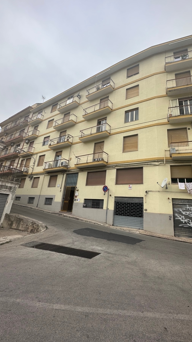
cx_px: 112
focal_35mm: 17
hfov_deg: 63.5
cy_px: 155
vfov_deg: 95.6
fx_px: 154
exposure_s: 1/1289
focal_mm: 2.22
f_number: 2.2
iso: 50
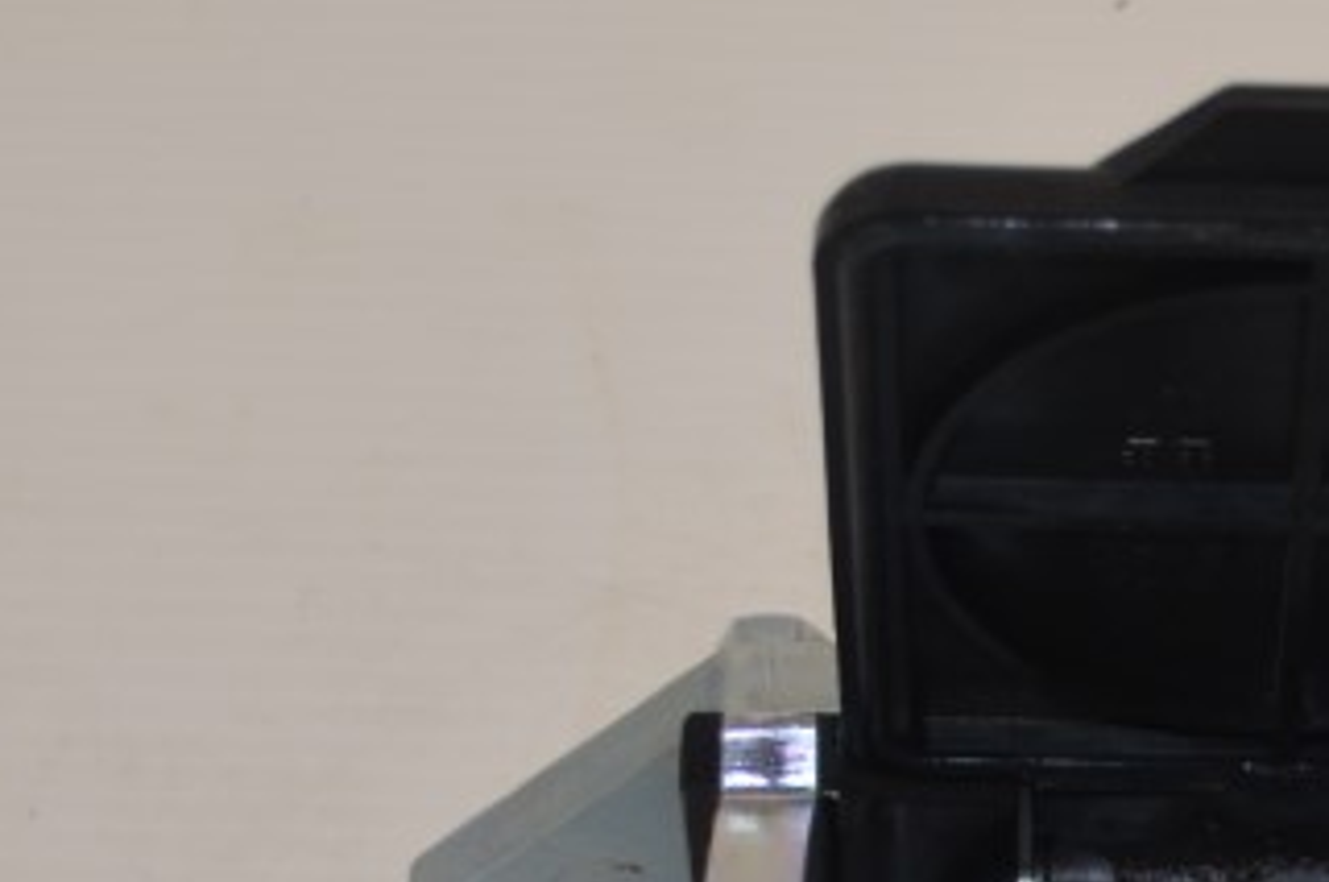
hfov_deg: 15.5
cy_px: 1188
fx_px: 4792
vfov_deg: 10.3
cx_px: 1370
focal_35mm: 130
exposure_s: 1/125
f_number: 4
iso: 360
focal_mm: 24
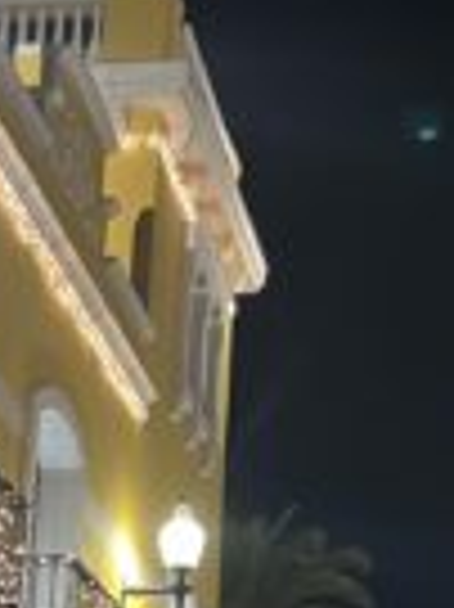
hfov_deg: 14.3
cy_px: 304
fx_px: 1804
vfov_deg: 19.1
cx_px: 328
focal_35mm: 103
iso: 250
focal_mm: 5.1
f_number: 1.6
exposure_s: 1/50
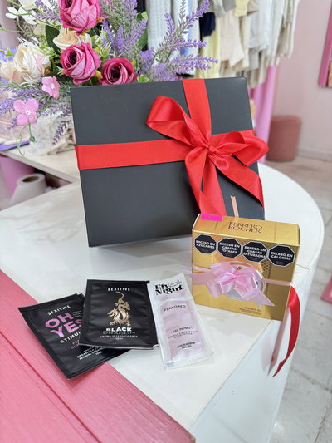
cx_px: 166
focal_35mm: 24
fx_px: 307
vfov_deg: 71.6
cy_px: 222
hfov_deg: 56.8
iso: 200
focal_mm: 6.76
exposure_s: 1/100
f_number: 1.78
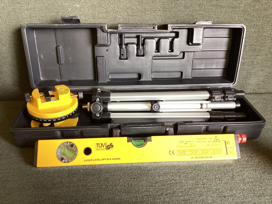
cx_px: 136
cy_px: 102
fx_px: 244
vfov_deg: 45.4
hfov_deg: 58.3
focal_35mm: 31
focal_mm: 3.3
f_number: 2.4
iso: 125
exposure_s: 1/50
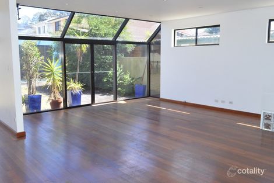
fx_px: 251
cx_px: 137
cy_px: 92
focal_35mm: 33
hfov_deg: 57.2
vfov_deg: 39.9
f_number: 11
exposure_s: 1/200
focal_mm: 22
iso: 3200
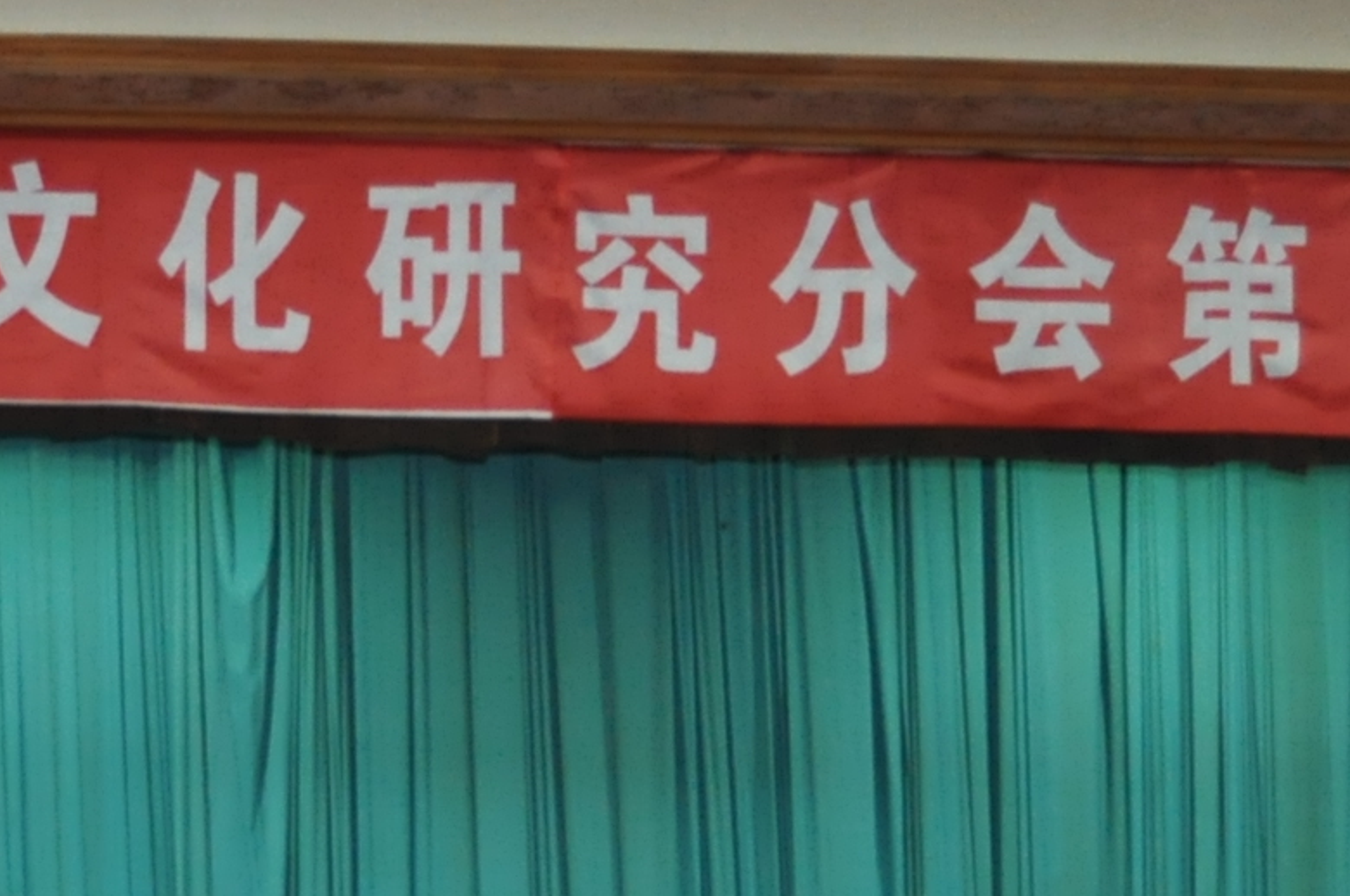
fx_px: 5094
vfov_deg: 9.8
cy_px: 1347
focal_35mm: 136
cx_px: 125
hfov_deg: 14.9
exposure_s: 1/60
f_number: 4
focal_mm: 22
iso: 800
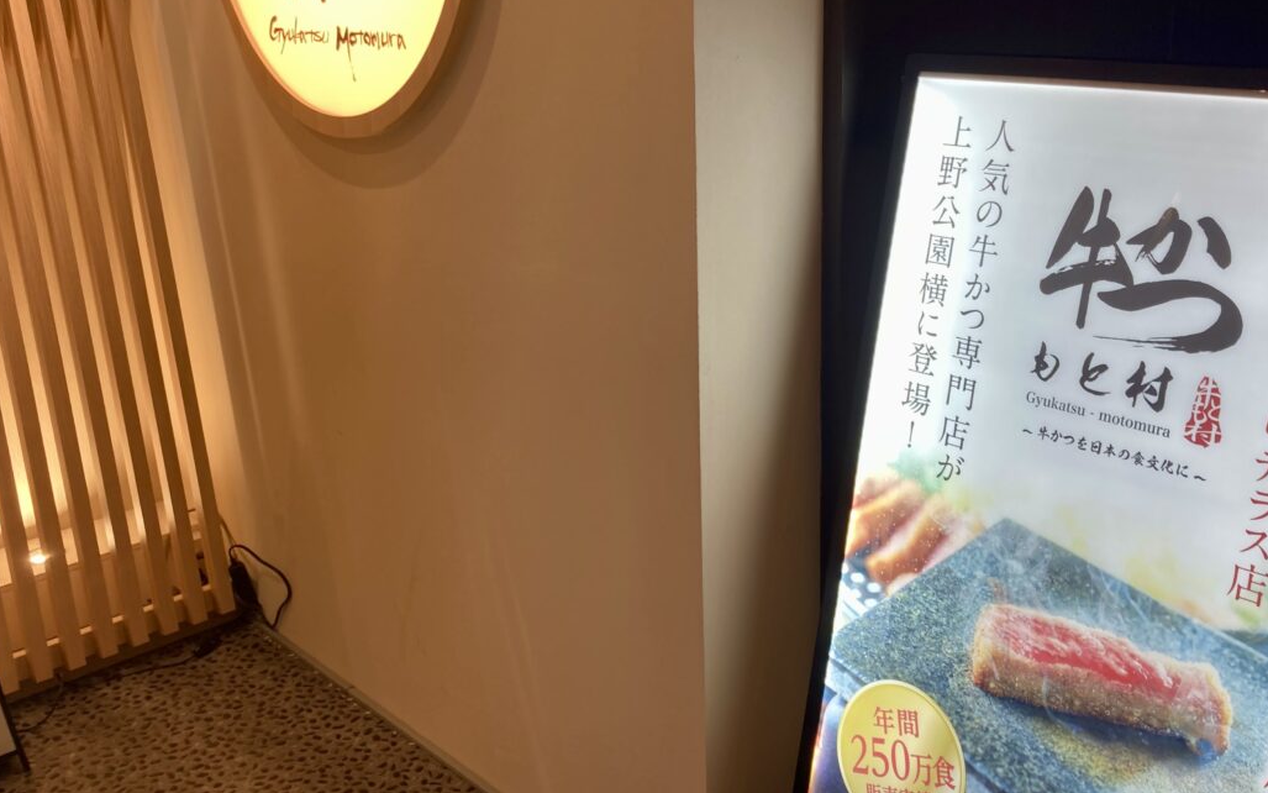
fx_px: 1279
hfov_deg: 52.6
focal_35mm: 37
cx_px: 717
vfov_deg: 34.1
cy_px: 262
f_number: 1.8
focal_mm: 3.99
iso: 25
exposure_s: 1/100
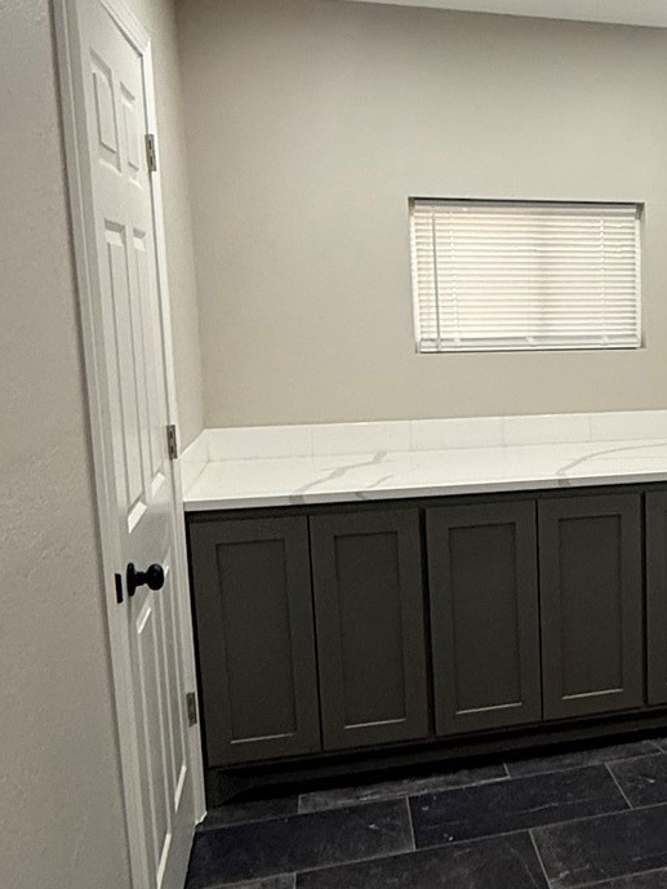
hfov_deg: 33.3
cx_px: 685
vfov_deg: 47.9
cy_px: 445
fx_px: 1002
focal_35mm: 39
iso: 320
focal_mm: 2.22
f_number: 2.2
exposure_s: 1/120
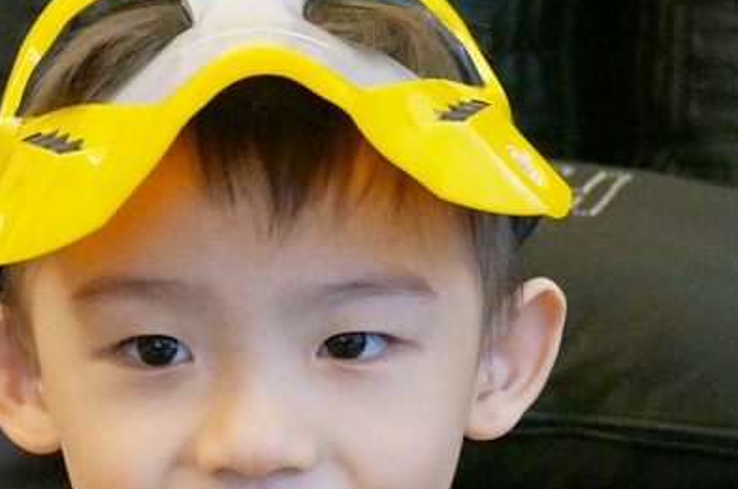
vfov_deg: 10.3
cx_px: 482
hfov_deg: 15.6
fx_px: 2681
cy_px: 538
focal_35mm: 131
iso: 3200
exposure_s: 1/60
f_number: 5.6
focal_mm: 38
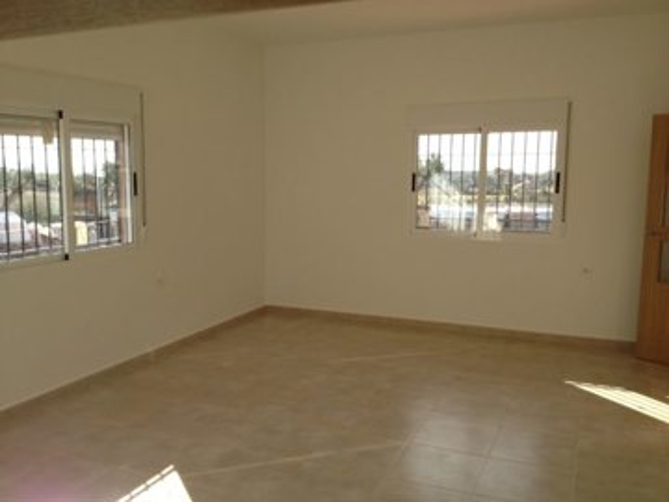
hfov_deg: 52.6
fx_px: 676
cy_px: 251
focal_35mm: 35
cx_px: 334
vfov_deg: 40.7
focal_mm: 4.28
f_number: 2.4
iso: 50
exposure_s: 1/484
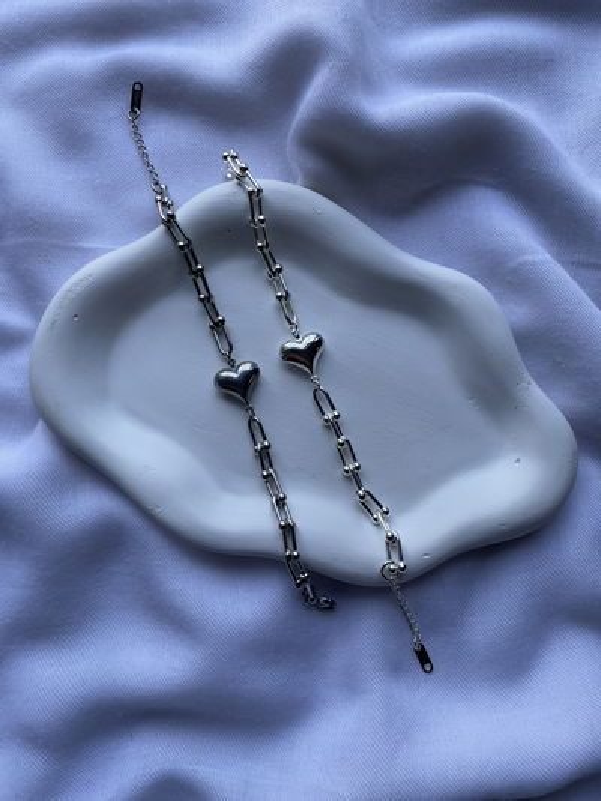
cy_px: 400
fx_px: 602
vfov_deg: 67.3
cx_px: 300
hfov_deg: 53.1
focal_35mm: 26
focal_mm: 4.2
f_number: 1.6
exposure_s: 1/694
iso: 32
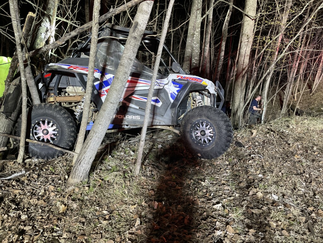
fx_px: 243
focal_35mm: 26
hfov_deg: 67.3
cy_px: 122
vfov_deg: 53.1
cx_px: 162
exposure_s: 1/40
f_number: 1.6
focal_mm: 4.2
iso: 400
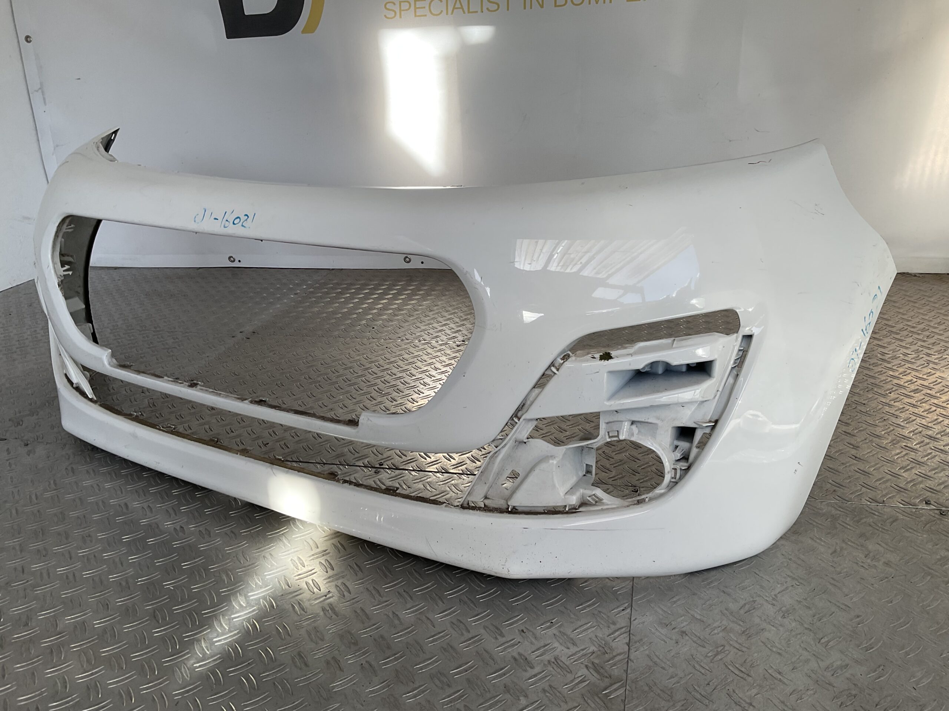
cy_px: 356
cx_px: 474
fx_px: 795
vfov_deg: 48.2
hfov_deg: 61.7
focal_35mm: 29
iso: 16
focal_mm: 3
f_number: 1.8
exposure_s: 1/309
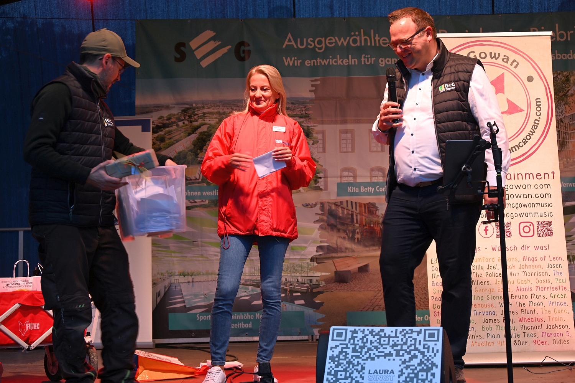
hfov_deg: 35.7
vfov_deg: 24.2
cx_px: 288
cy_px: 192
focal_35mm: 56
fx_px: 894
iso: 400
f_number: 5.6
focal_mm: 56
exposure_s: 1/50
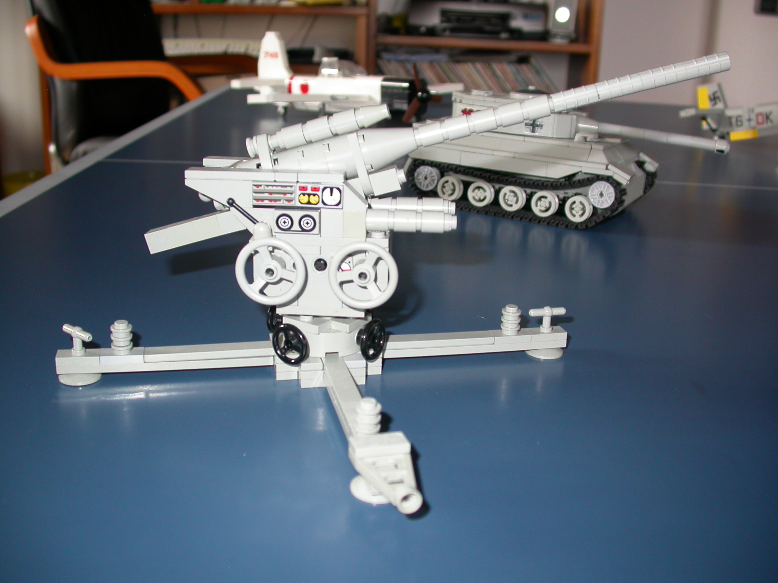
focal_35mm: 38
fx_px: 854
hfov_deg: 49.0
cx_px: 389
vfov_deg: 37.7
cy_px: 292
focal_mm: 7.85
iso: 100
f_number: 2.6
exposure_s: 1/60
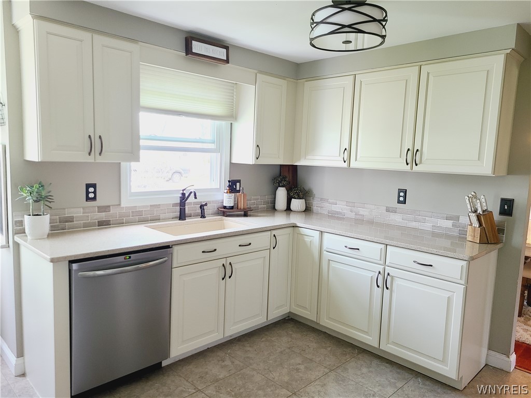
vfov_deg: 53.1
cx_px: 266
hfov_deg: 67.3
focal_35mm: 26
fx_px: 399
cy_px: 199
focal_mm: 5.4
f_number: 1.8
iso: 160
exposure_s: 1/60
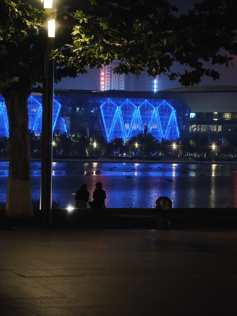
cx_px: 118
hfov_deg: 12.3
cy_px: 158
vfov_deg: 16.4
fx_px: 1096
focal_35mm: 120
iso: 800
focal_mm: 19.4
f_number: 3
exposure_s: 1/16.7
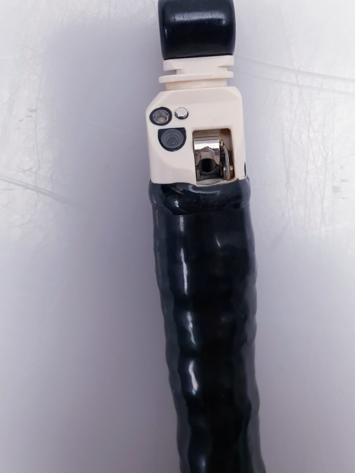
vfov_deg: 49.1
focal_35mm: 37
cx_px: 190
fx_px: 506
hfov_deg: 38.6
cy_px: 150
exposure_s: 1/50
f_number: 2.4
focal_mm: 4.3
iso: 50
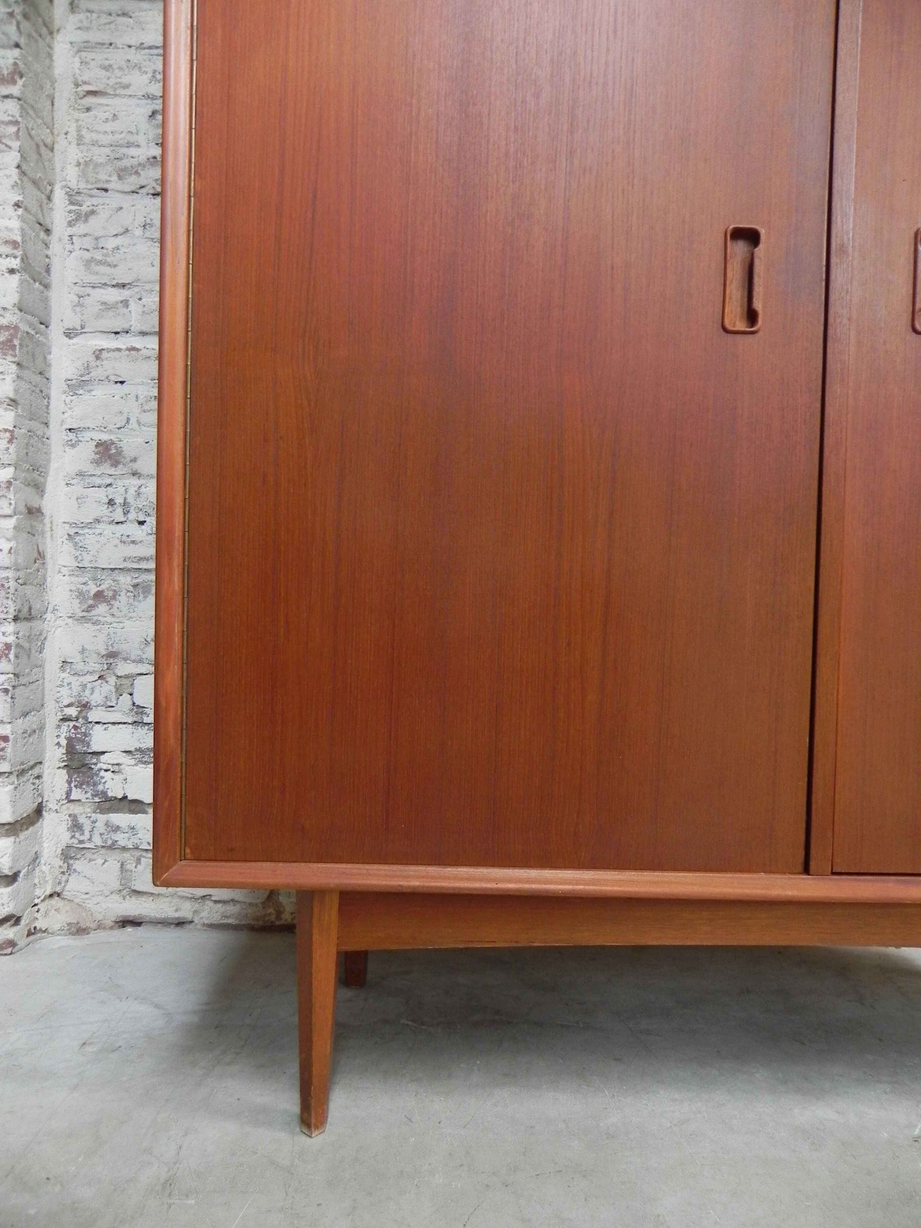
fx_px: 922
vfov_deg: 67.3
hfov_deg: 53.1
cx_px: 460
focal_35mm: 26
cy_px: 614
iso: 275
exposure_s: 1/30
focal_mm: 4.6
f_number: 2.8
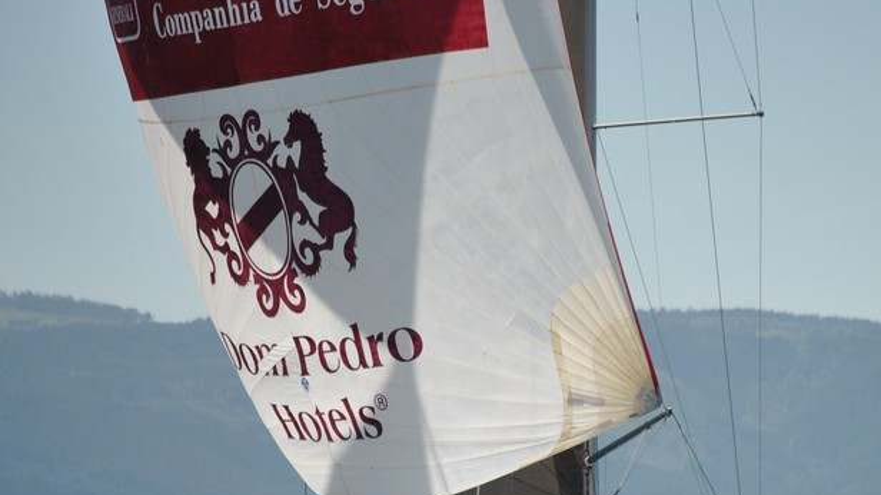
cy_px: 418
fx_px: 8822
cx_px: 549
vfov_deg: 3.2
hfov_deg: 5.7
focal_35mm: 378
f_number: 5.3
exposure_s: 1/1250
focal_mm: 165
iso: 200
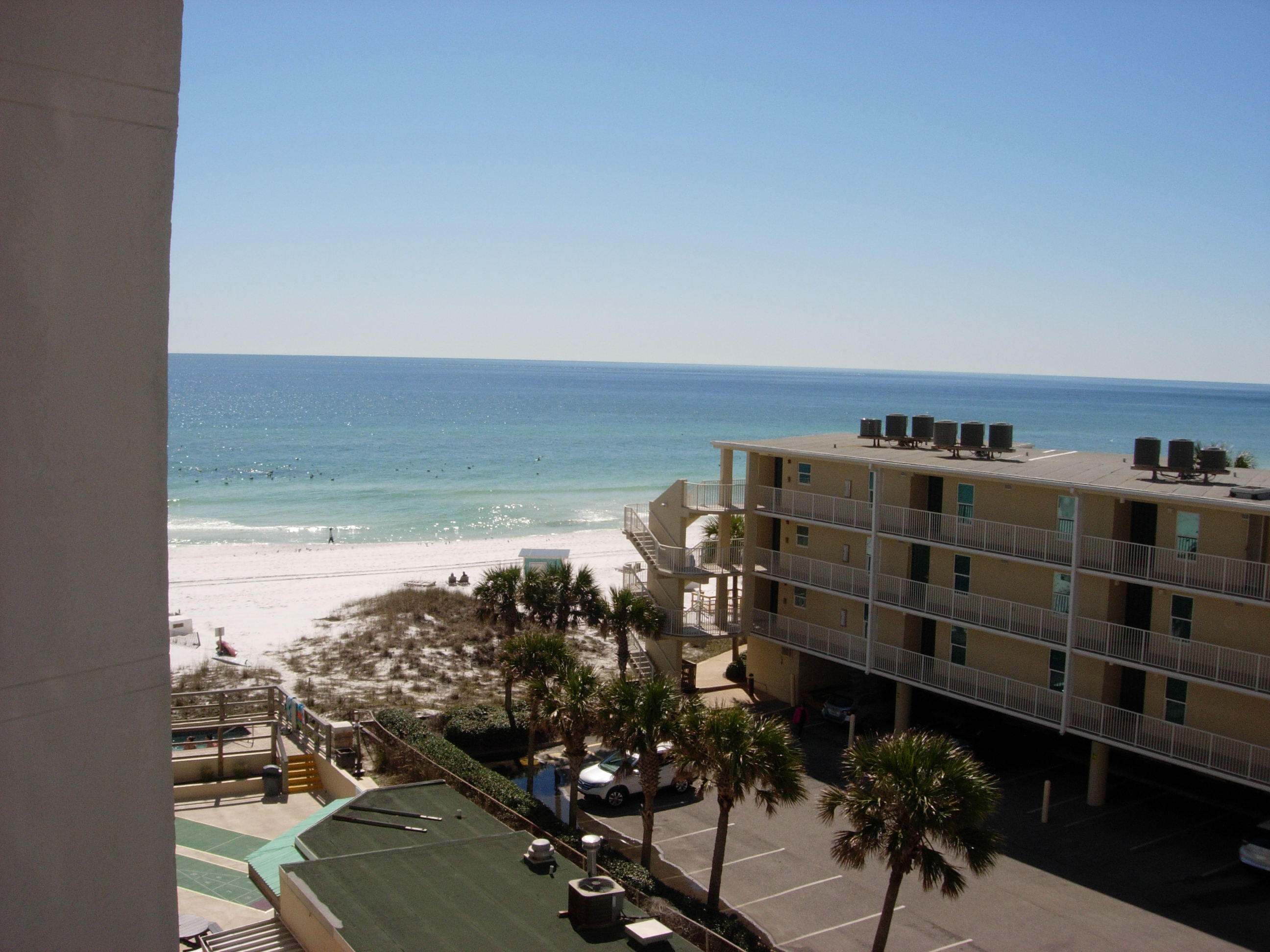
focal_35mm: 38
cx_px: 635
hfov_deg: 49.0
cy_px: 476
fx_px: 1394
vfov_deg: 37.7
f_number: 4.8
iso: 79
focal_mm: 7.8
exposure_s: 1/1367
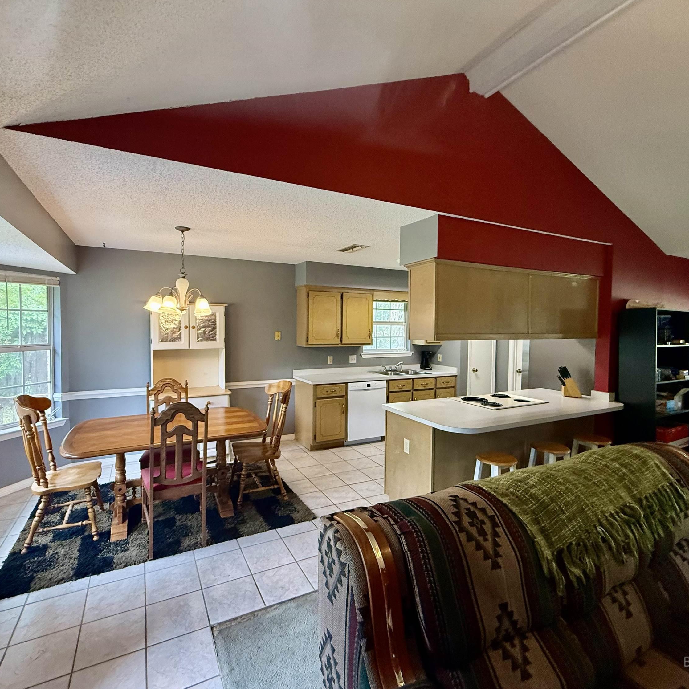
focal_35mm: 17
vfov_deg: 84.0
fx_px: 383
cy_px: 337
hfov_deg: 83.9
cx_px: 332
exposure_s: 1/120
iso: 320
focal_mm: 2.22
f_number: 2.2
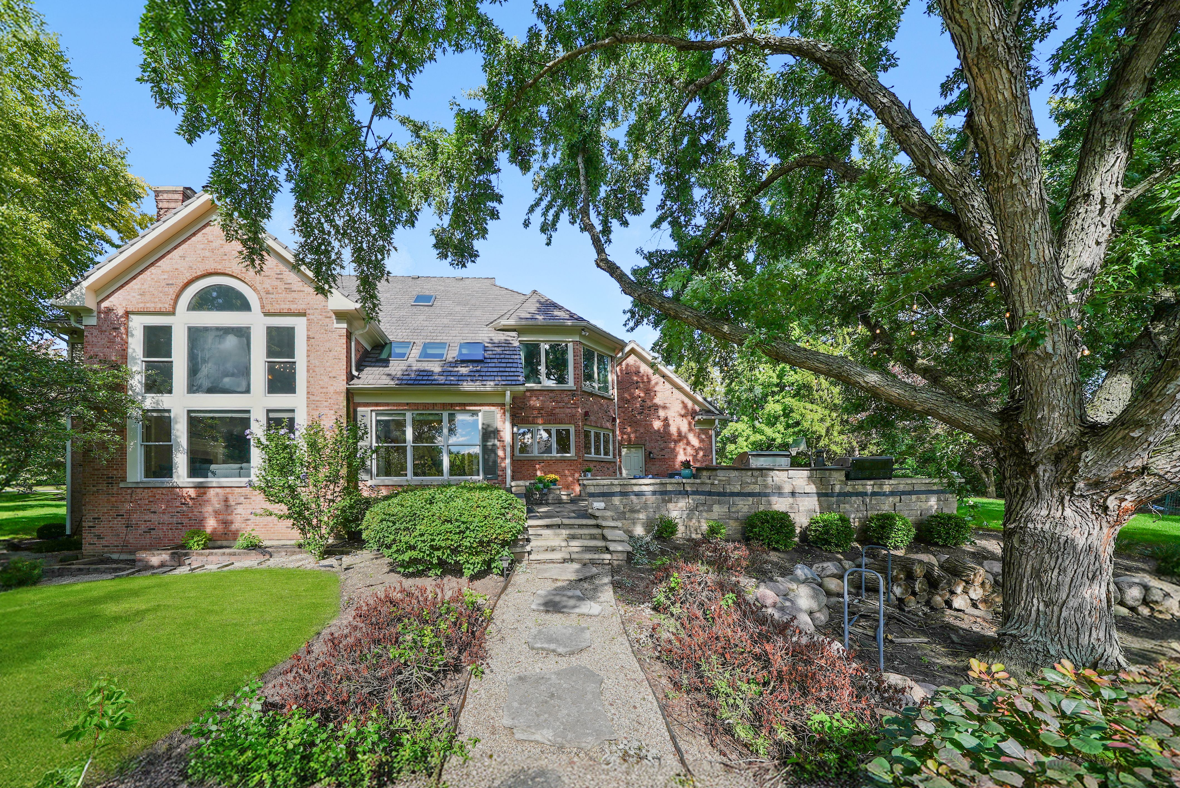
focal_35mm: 12
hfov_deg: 112.6
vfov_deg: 90.1
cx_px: 590
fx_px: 394
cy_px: 394
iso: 80
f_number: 8
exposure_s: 1/100
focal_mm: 12
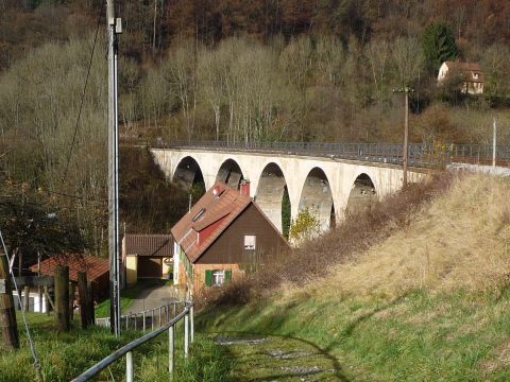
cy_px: 191
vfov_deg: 25.7
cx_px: 255
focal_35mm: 57
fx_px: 840
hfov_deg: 33.8
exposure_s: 1/500
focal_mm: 5.8
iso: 100
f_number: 4
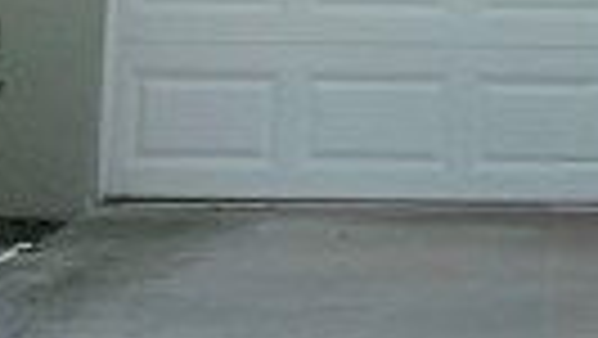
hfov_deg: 10.4
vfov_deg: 5.9
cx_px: 791
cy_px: -347
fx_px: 3205
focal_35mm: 202
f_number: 1.78
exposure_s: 1/11905
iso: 80
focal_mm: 6.76
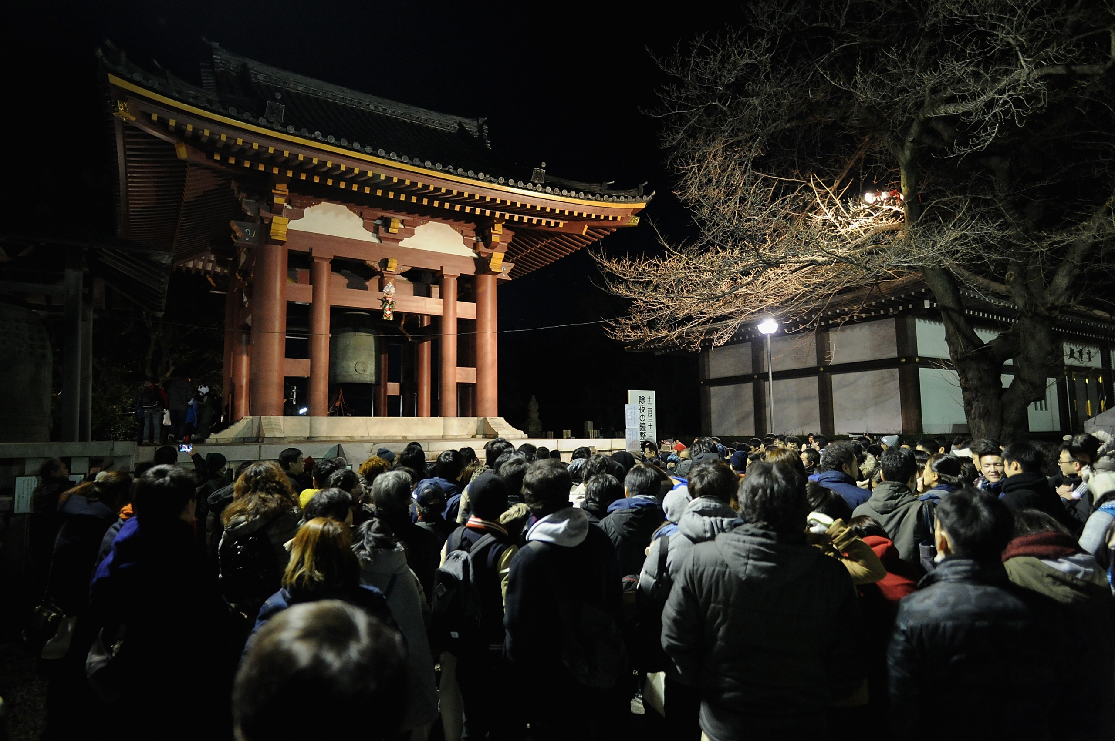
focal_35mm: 20
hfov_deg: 84.0
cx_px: 558
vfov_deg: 61.9
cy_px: 370
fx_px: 619
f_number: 2
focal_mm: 20
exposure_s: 1/100
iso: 5000
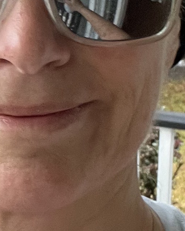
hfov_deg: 10.7
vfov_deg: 13.6
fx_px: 965
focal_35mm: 141
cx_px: -58
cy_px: 45
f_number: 2.2
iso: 160
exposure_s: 1/60
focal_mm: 2.71
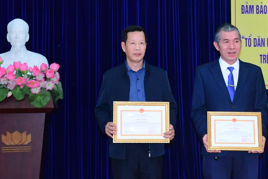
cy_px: 97
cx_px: 242
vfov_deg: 11.9
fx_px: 859
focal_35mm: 115
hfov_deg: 17.5
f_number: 4.5
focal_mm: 27
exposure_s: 1/200
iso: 1600
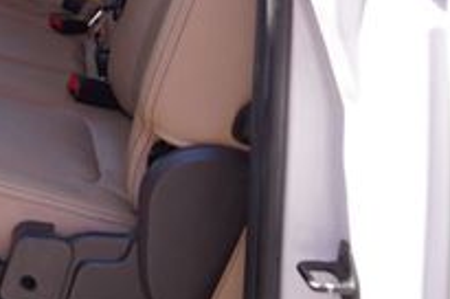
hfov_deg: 23.6
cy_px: -136
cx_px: -147
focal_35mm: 75
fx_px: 936
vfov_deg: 16.6
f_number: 5.6
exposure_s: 1/80
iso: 100
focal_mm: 16
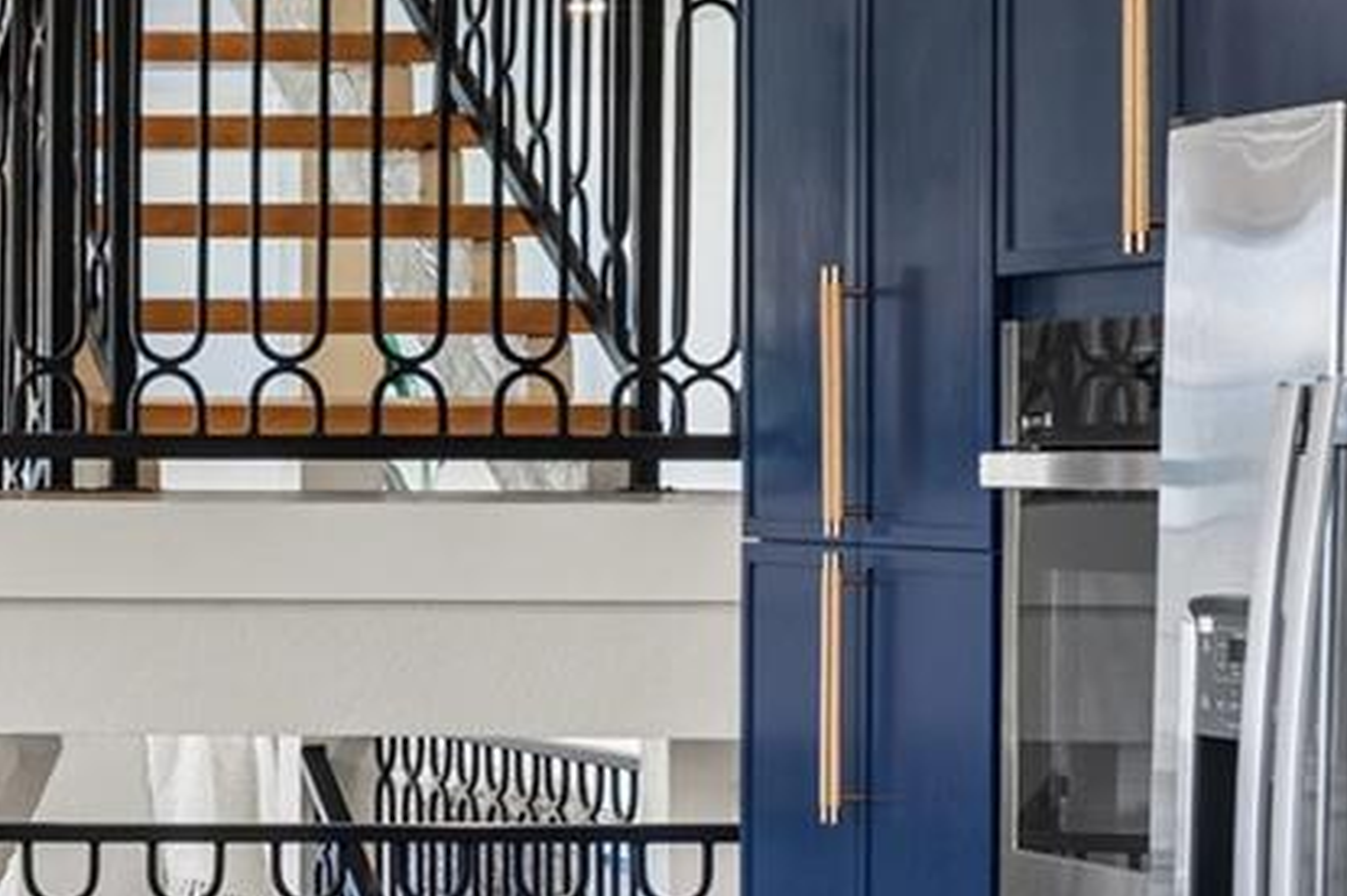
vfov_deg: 10.1
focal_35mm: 135
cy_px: 558
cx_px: -1120
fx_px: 5047
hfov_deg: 13.5
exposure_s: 1/8
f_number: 8
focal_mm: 35
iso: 160
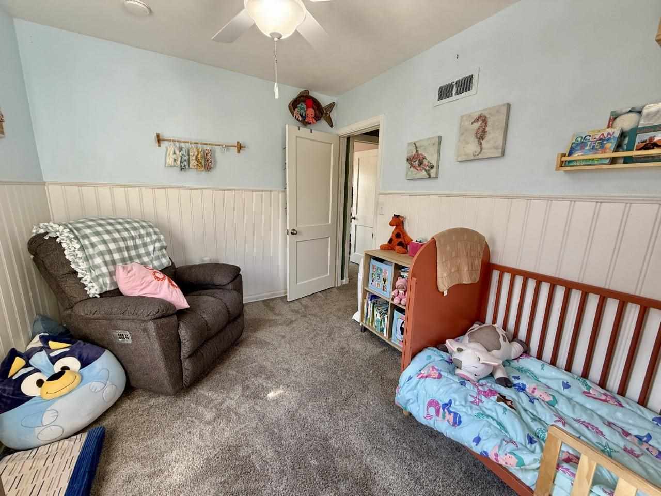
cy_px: 248
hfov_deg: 102.1
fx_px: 267
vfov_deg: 85.7
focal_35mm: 14
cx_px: 330
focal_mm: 2.22
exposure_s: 1/99
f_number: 2.2
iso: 160
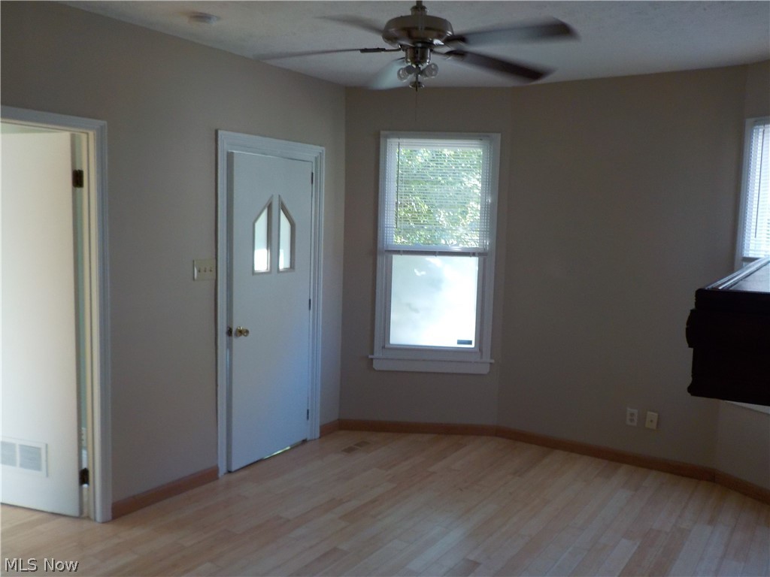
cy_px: 288
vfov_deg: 46.8
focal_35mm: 30
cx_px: 385
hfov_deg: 60.0
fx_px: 667
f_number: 3.3
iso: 220
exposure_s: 1/30
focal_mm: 4.1
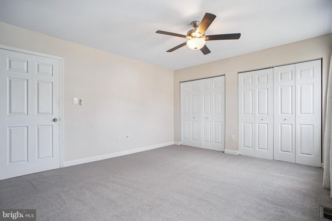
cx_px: 166
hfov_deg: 95.0
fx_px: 152
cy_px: 110
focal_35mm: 16
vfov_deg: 72.1
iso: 500
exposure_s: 1/20
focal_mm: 11
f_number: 8
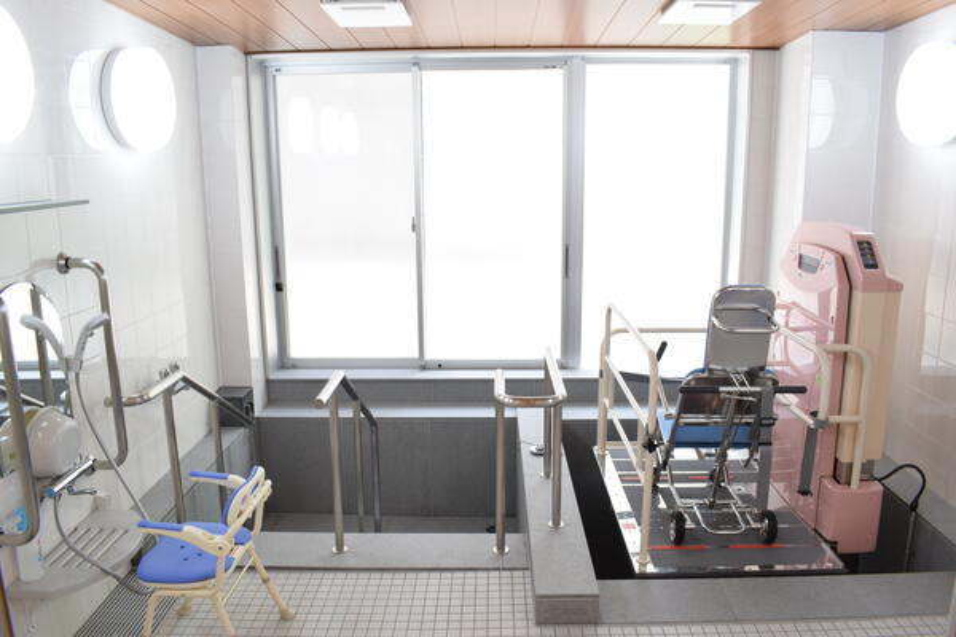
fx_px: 717
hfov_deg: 67.4
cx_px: 478
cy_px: 318
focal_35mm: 27
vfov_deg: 47.9
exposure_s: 1/10
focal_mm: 18
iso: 640
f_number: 11
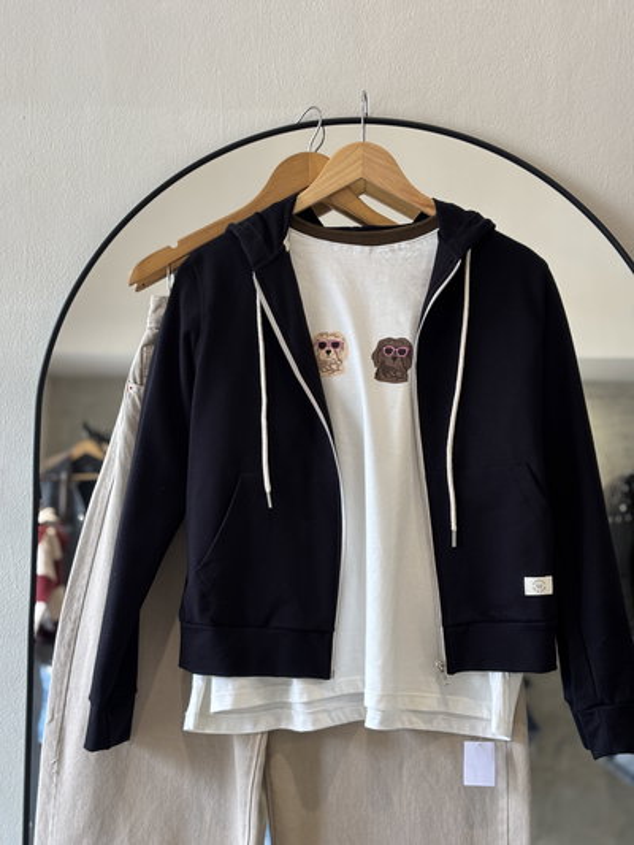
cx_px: 317
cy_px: 422
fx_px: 1269
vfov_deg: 36.8
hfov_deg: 28.0
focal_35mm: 52
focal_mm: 5.96
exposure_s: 1/50
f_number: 1.6
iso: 50
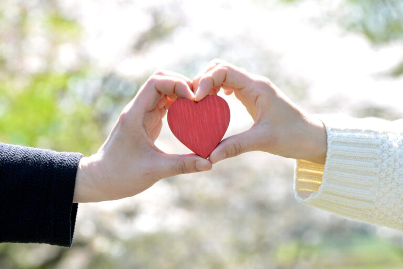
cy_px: 134
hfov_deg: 6.9
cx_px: 202
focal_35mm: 300
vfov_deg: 4.6
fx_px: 3360
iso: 500
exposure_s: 1/125
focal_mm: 300
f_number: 14
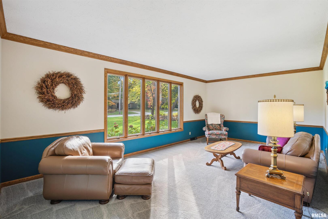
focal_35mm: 16
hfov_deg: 96.7
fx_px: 146
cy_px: 110
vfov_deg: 73.7
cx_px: 164
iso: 400
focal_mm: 16
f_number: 9
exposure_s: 1/13
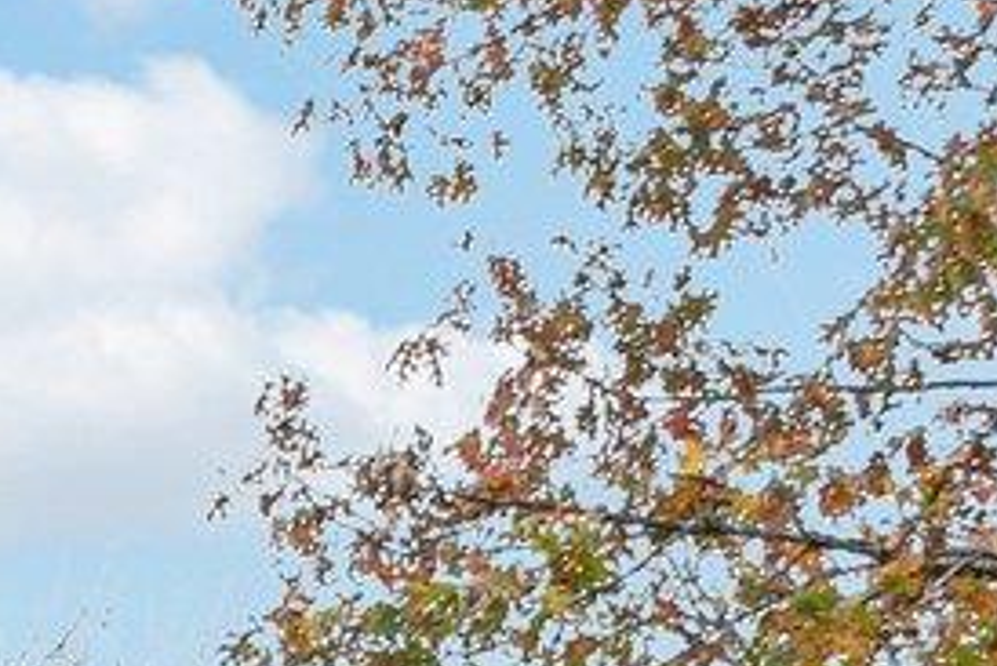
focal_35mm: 112
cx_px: -1292
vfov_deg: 10.2
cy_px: 1738
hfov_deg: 13.8
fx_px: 3103
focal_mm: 10
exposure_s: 1/640
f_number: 8
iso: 400
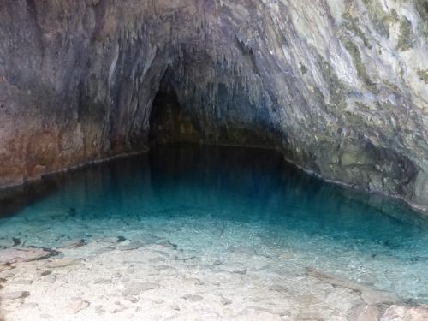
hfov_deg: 69.4
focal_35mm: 25
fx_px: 309
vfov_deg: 54.9
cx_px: 214
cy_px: 160
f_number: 2.8
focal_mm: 4.5
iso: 800
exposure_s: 1/8
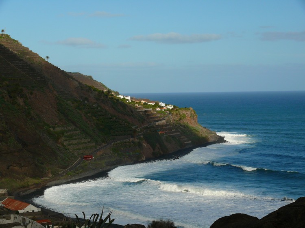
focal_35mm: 87
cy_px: 114
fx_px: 766
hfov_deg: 22.5
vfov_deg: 17.0
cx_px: 152
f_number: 5.6
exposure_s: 1/250
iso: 100
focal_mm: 18.4
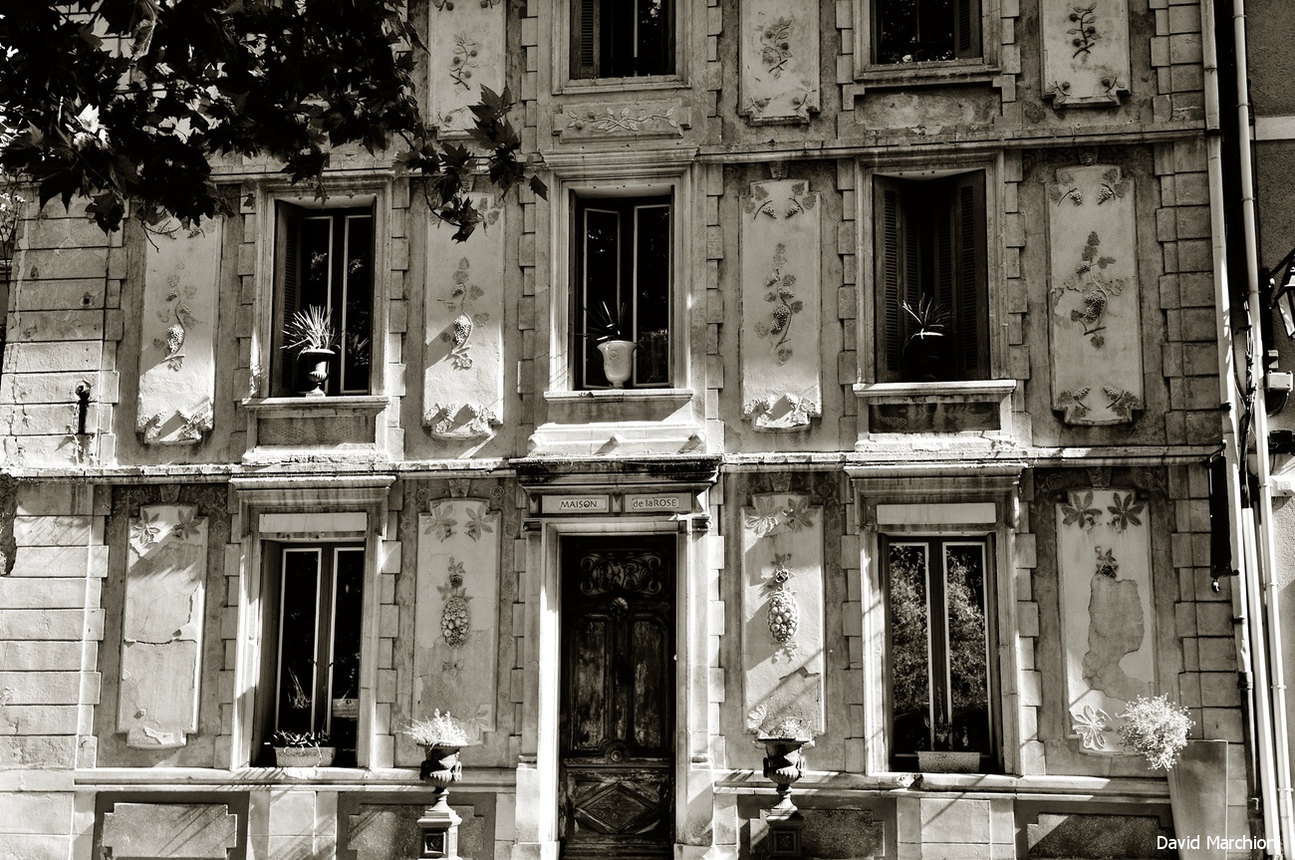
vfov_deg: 31.8
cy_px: 430
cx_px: 648
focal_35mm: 42
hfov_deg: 46.5
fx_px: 1509
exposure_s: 1/250
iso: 200
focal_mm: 28
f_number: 5.6
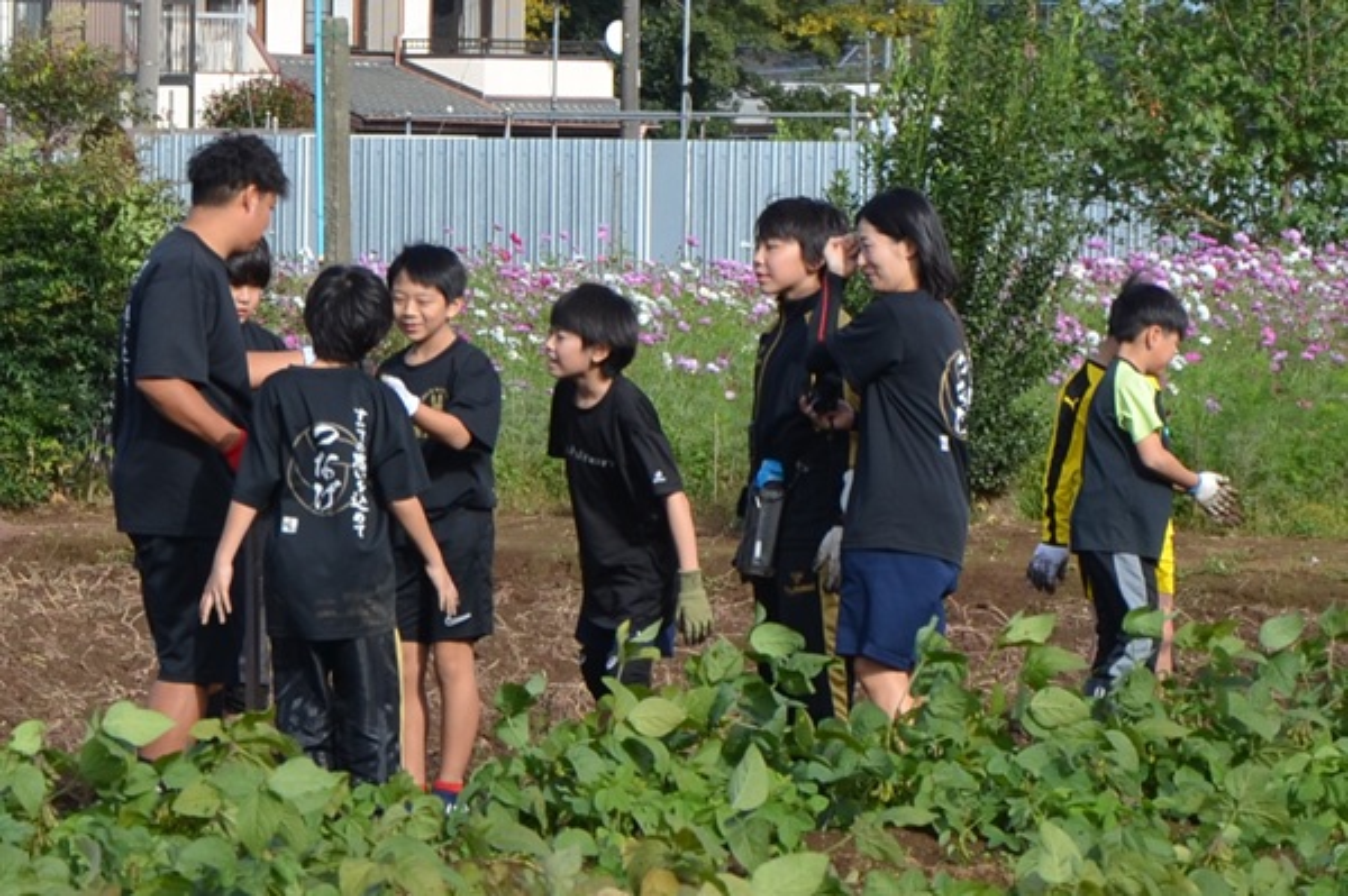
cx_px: 674
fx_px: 3928
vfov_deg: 13.0
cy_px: 448
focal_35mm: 105
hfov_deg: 19.5
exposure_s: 1/250
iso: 110
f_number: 8
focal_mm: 70
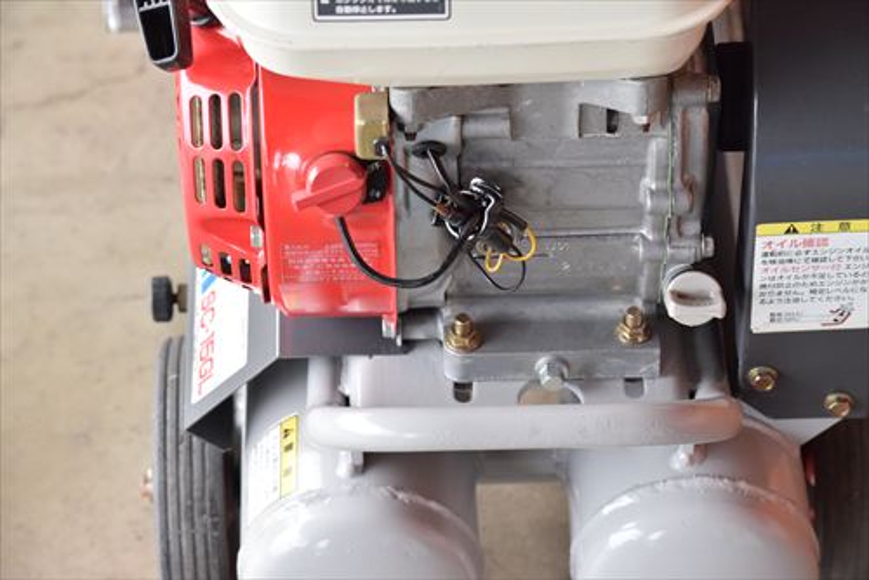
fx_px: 2608
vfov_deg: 12.7
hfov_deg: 18.9
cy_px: 290
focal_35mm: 108
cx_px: 434
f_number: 6.3
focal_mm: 72
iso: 1250
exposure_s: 1/320
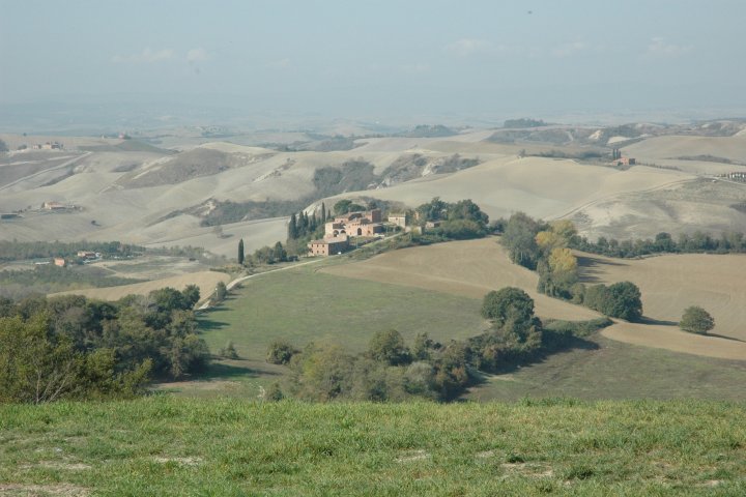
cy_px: 248
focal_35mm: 105
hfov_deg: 19.5
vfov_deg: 13.0
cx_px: 373
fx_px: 2176
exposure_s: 1/640
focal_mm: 70
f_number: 13
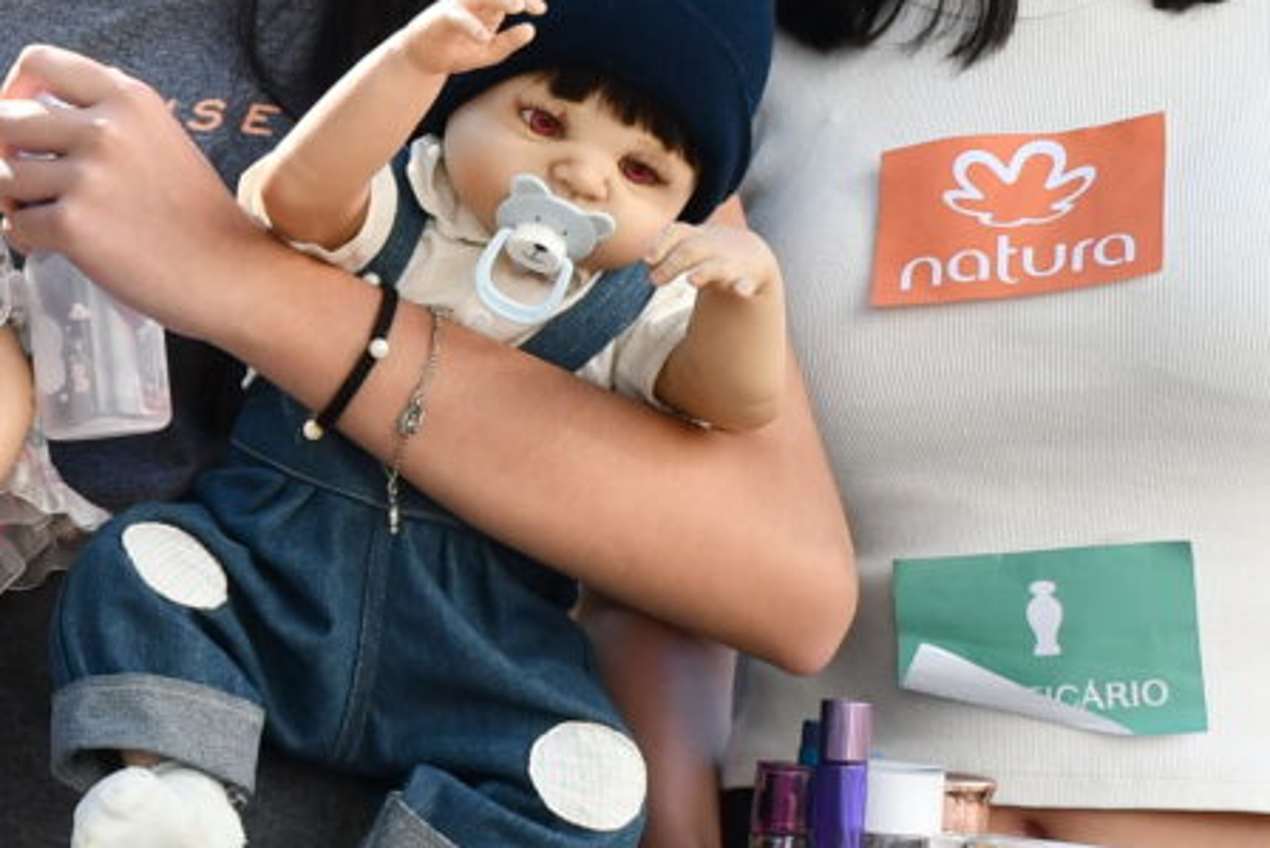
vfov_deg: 8.2
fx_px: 5893
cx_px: -522
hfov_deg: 11.9
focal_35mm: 167
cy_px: 440
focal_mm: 26
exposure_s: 1/250
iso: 200
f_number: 7.1
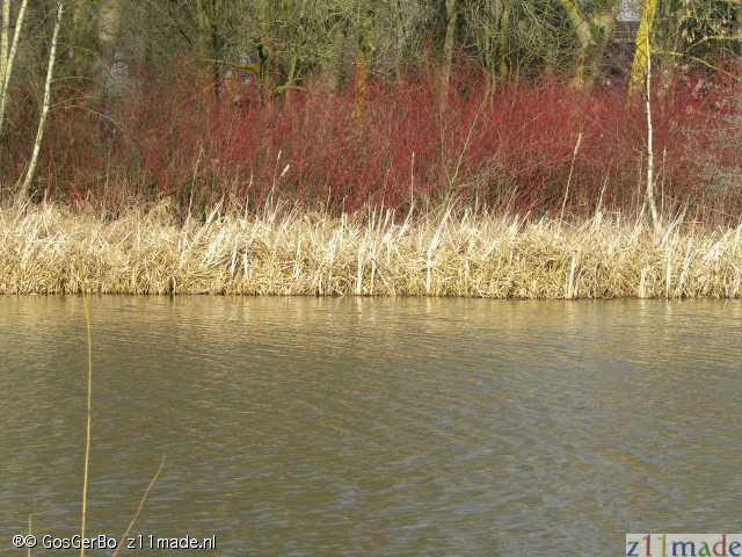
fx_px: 3944
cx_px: 371
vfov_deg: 8.1
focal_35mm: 184
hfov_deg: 10.7
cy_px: 278
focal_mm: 32.7
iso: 64
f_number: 5.6
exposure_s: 1/220
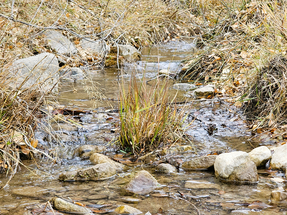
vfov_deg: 21.3
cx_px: 144
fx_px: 572
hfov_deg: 28.2
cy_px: 108
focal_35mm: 69
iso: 50
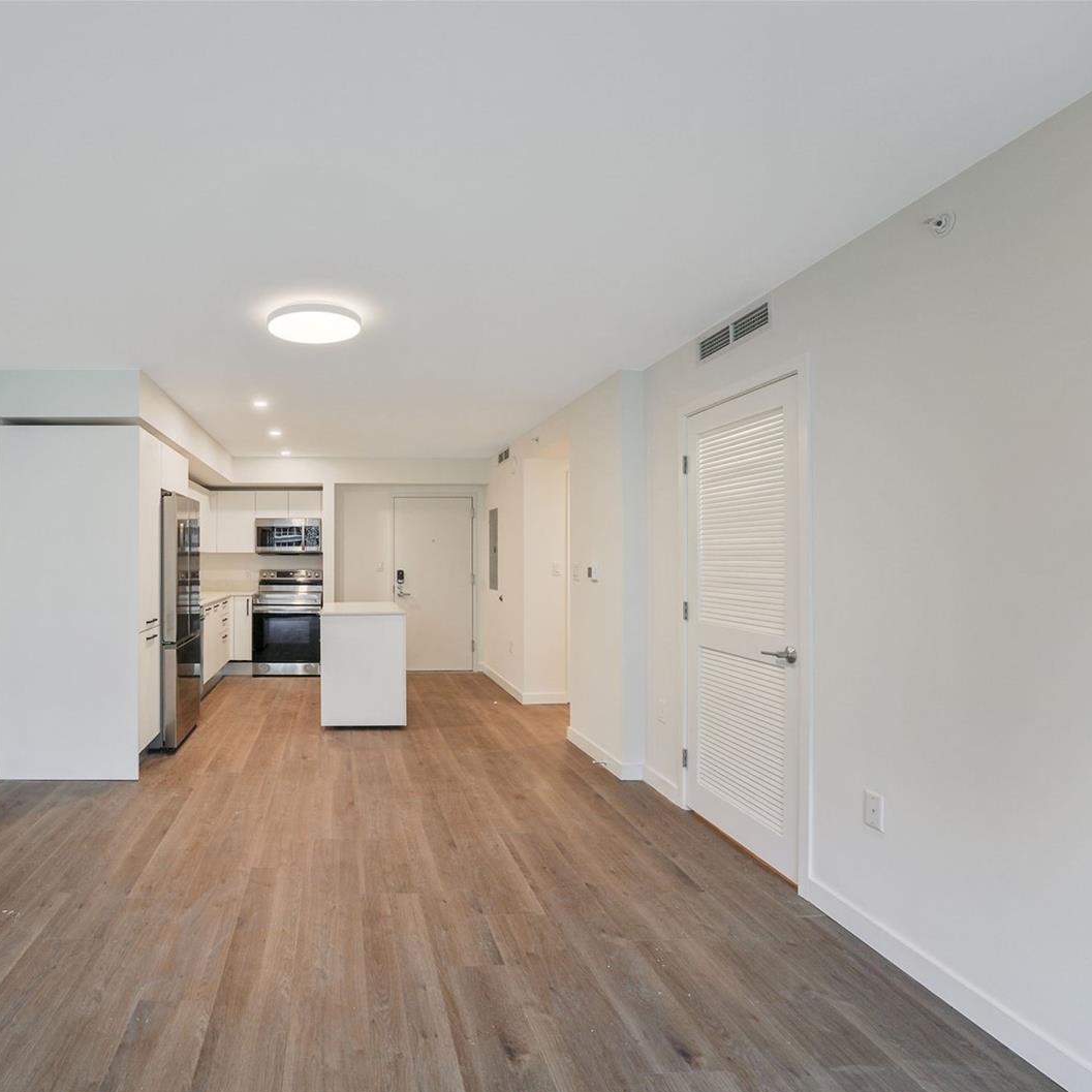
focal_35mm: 18
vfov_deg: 80.7
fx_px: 642
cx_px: 341
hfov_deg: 77.4
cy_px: 550
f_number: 8
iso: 200
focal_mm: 14
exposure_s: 1/10
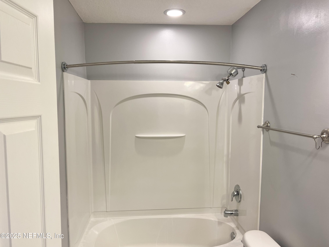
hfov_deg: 67.3
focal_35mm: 26
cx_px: 164
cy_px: 124
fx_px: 247
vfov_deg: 53.1
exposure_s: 1/60
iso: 80
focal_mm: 5.7
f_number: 1.5
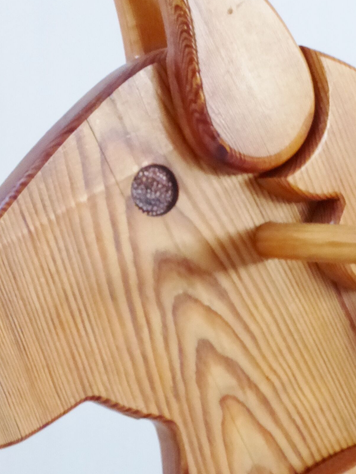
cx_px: 128
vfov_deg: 14.6
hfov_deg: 11.0
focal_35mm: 135
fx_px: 1851
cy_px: 264
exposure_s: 1/50
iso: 800
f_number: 5.1
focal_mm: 14.2
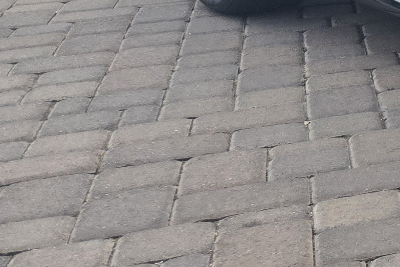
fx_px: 1178
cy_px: 10
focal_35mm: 106
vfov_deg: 12.8
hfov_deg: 14.7
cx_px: 874
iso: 80
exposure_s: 1/2122
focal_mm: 5.4
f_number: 1.8
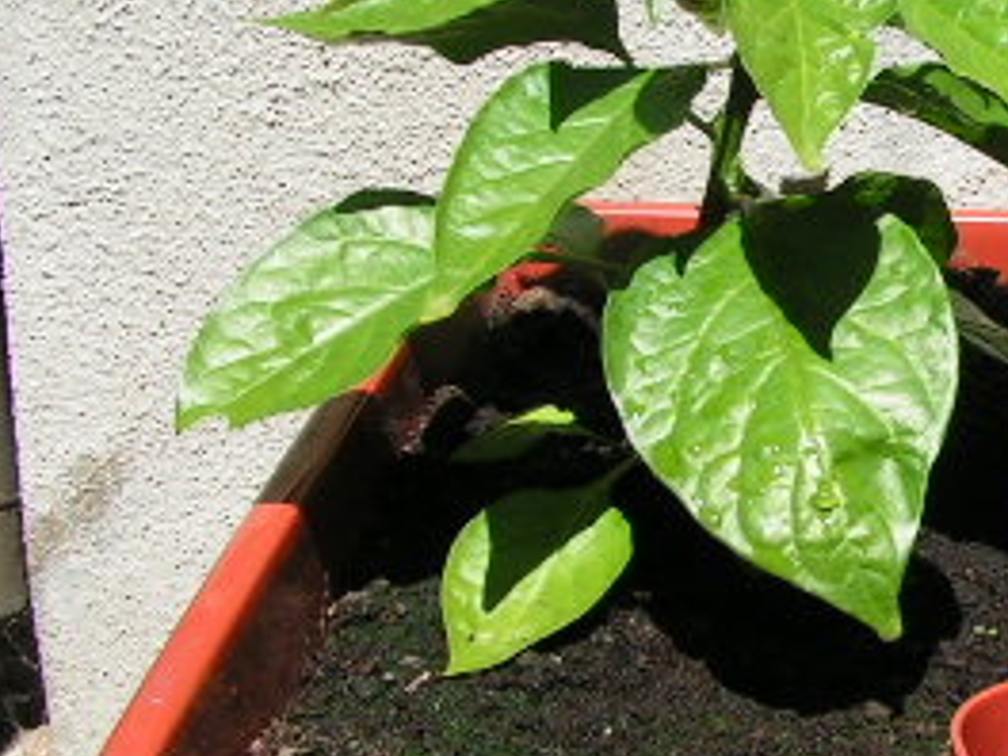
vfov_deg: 16.1
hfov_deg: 20.5
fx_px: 2679
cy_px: 347
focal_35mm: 92
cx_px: 1061
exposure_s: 1/200
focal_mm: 5.8
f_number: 5.6
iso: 50
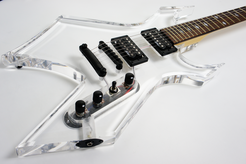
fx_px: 266
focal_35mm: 39
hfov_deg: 49.6
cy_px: 82
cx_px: 123
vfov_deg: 34.2
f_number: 8
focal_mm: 26
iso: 400
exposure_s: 1/30
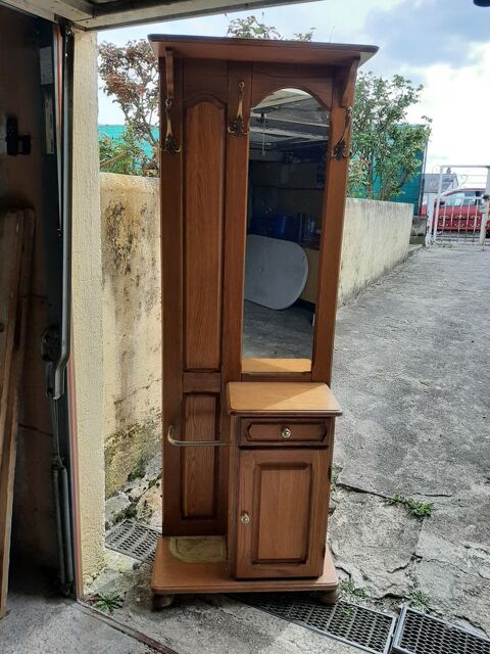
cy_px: 327
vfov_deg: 67.3
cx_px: 245
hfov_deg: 53.1
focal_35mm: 26
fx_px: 491
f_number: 1.7
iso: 40
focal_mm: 3.93
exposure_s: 1/632
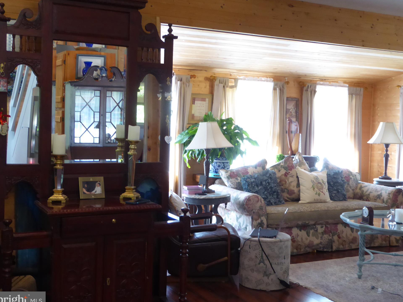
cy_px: 147
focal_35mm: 47
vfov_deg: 30.9
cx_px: 208
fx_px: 547
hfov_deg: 40.4
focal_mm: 7.8
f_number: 3.9
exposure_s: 1/40
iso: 400
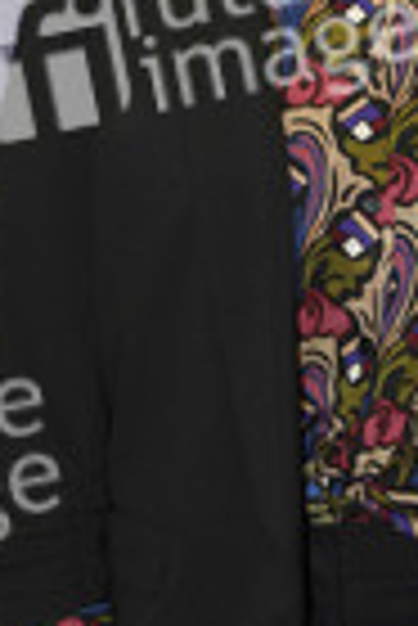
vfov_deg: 9.6
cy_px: 261
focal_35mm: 215
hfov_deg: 6.4
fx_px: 3735
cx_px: 319
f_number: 5.6
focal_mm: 75
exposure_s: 1/160
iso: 320
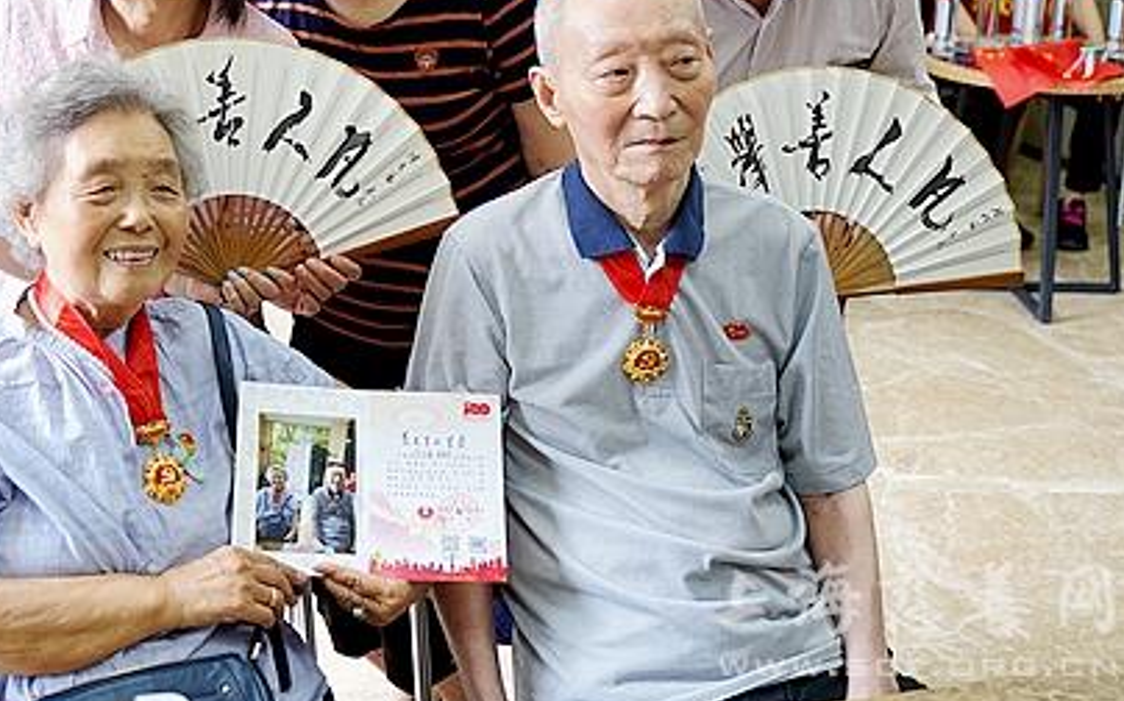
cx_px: 326
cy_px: 159
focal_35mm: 53
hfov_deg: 37.5
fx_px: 1623
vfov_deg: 24.1
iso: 320
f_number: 4
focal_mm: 35
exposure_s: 1/40
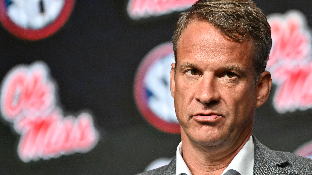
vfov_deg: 3.1
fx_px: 3218
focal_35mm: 389
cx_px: 192
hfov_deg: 5.5
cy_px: 118
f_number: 2.8
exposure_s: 1/1600
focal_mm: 200
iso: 3200
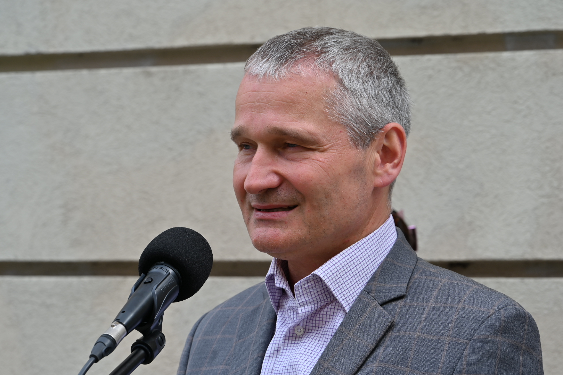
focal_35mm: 160
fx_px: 2502
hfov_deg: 12.8
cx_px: 282
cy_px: 188
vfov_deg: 8.6
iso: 100
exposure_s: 1/125
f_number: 10
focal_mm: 160
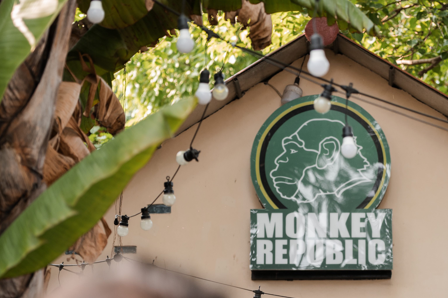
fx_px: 1716
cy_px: 249
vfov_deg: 9.9
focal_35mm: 138
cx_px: 327
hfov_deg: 14.8
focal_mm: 70
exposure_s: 1/200
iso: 250
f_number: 2.8
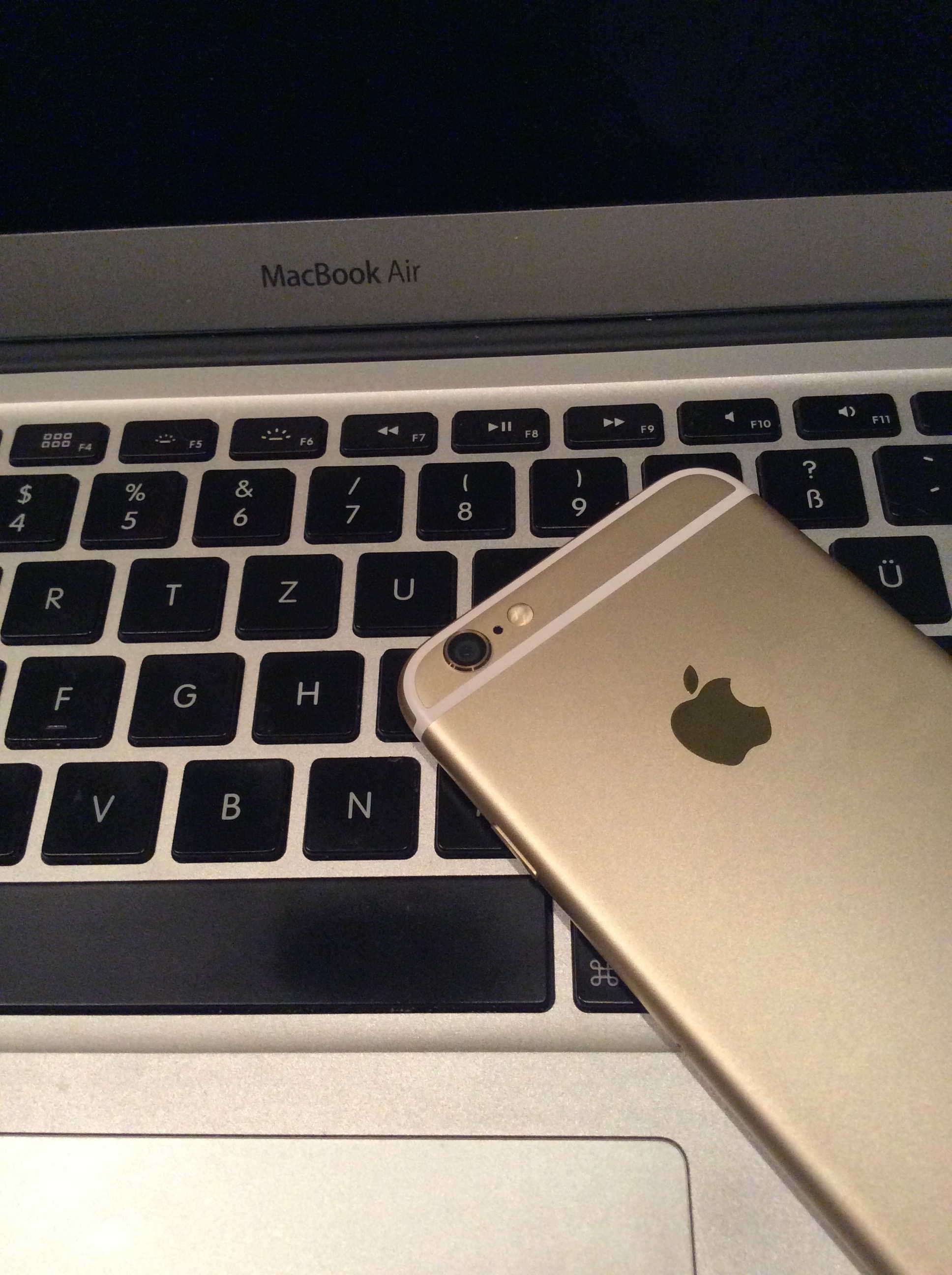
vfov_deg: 56.9
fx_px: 1177
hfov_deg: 44.1
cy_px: 638
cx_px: 476
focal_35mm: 32
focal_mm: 3.3
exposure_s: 1/15
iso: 250
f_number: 2.4
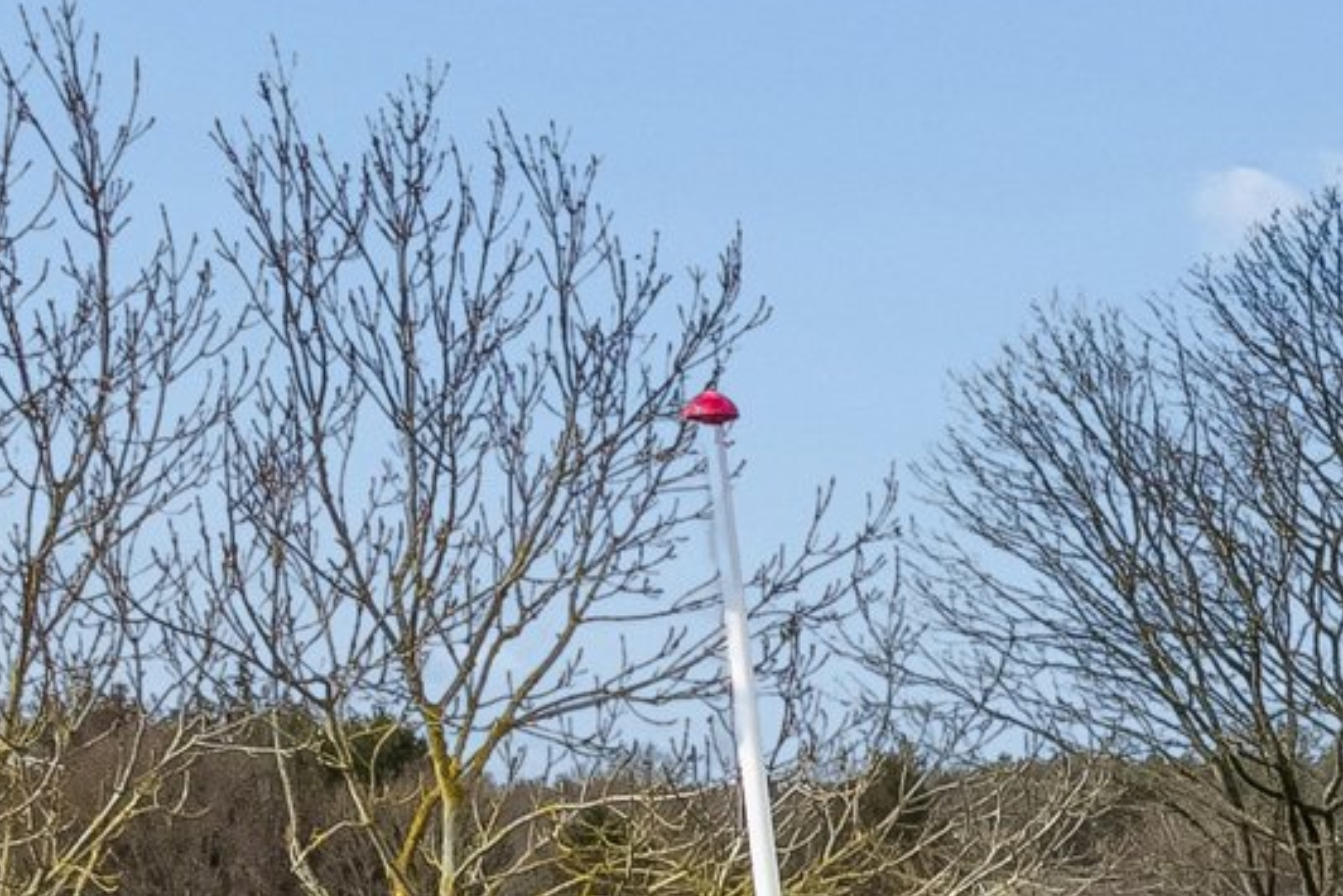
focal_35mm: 124
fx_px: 4627
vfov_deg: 9.7
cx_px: 2666
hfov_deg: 14.0
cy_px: 2211
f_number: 2.8
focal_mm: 8.4
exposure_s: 1/1600
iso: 150
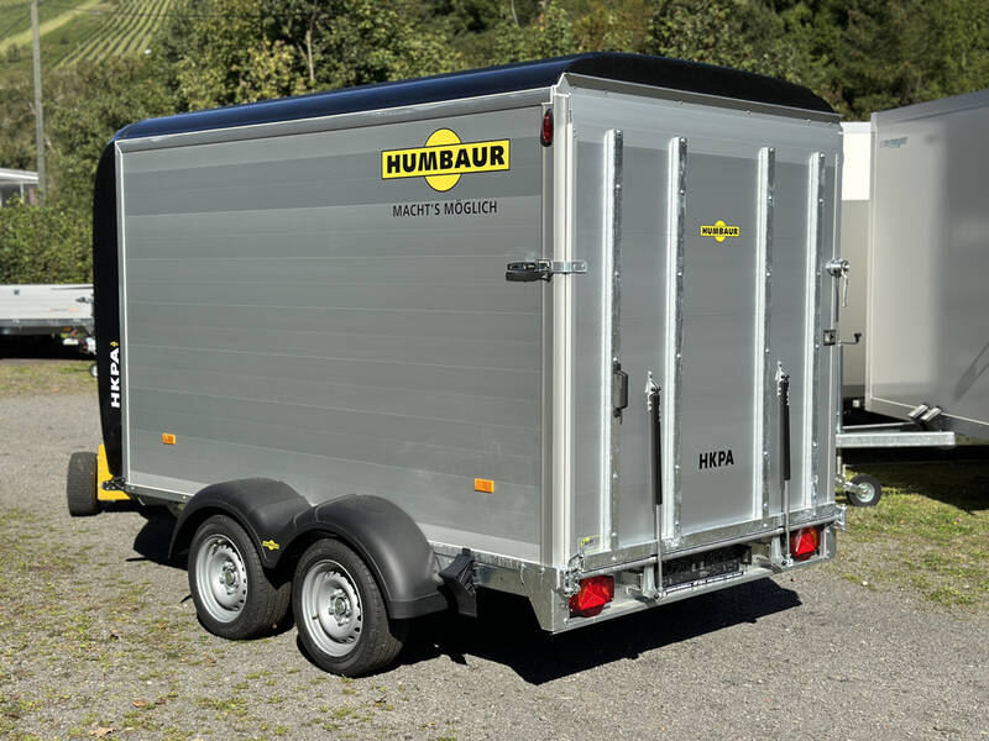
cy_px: 370
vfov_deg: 30.3
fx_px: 1371
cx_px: 494
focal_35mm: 48
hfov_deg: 39.7
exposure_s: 1/5556
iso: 80
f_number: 1.78
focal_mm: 6.86
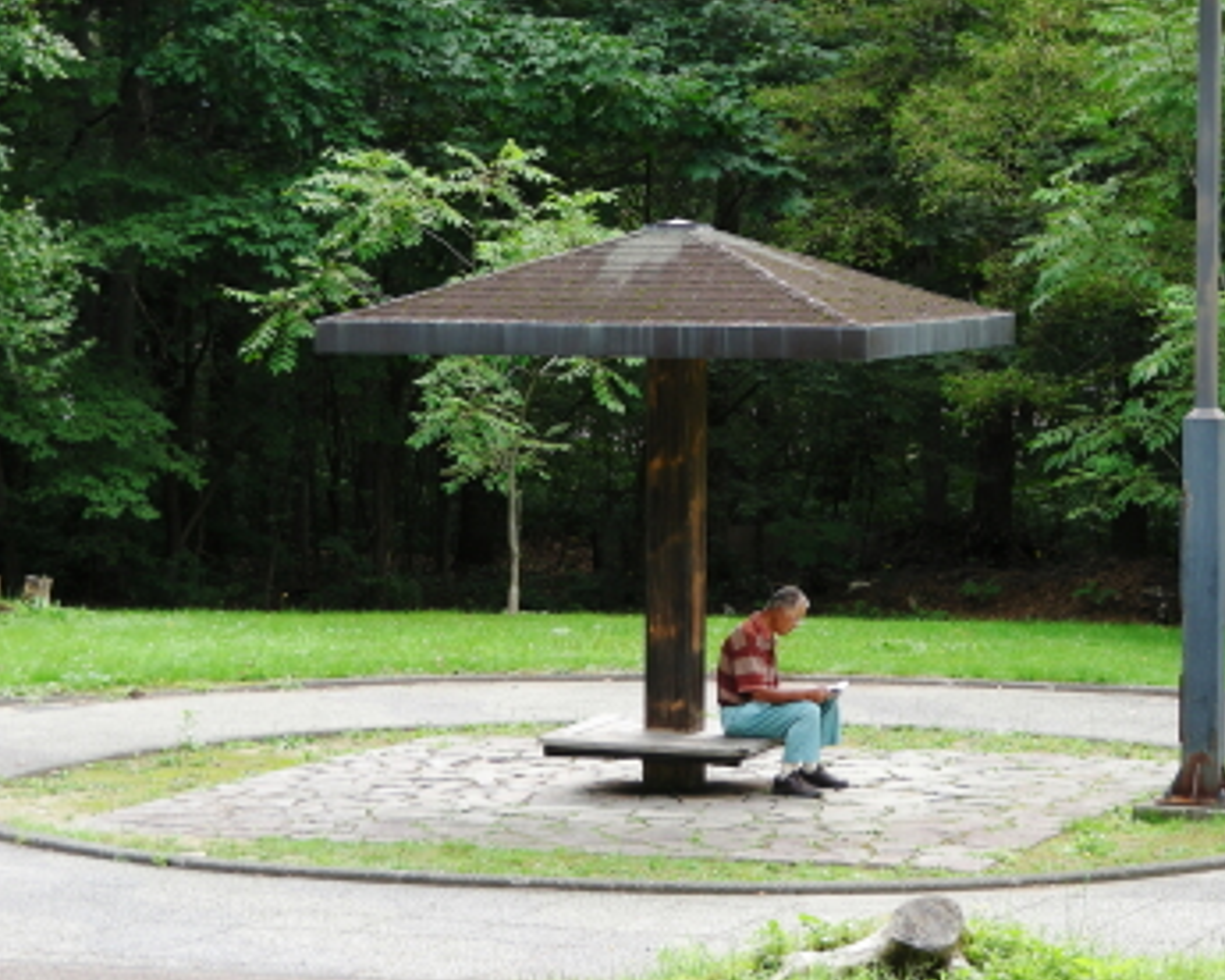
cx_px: 657
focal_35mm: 128
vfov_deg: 12.1
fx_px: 4641
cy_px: 483
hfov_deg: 15.0
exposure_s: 1/66
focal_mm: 18.9
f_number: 3.5
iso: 54
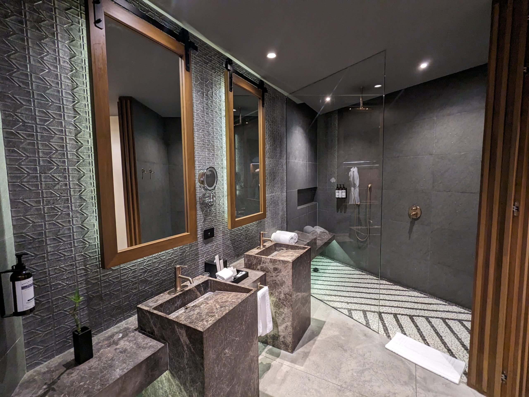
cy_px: 198
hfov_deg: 94.5
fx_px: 245
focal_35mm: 16
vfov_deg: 78.1
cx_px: 264
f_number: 2.2
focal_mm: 2.35
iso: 381
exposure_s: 1/24
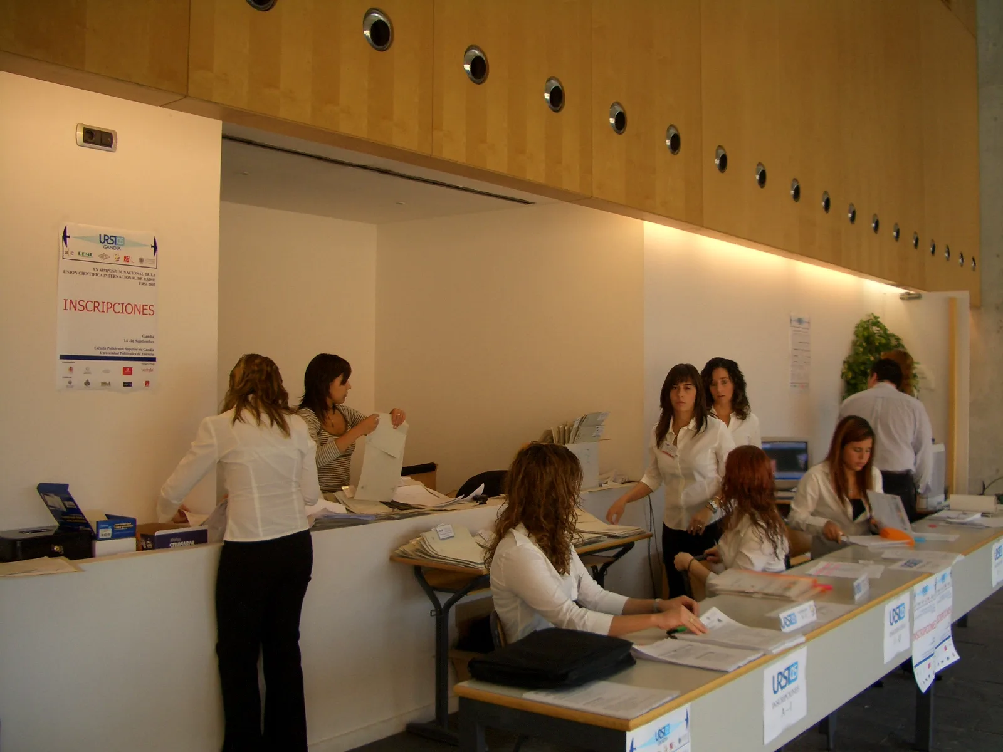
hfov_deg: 52.6
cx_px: 502
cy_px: 376
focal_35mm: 35
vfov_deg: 40.7
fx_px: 1014
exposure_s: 1/160
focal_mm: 5.8
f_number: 2.6
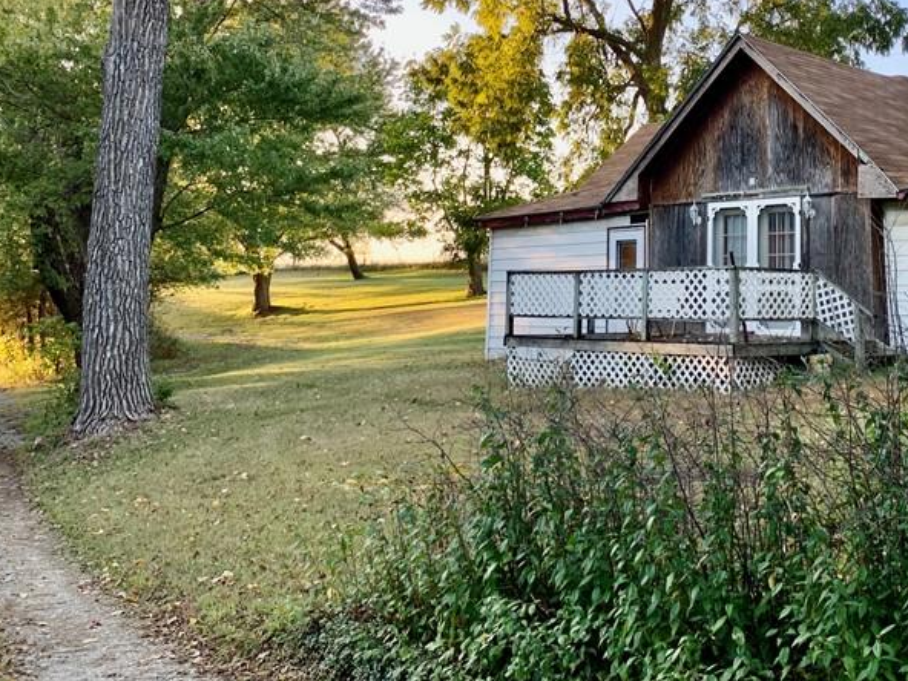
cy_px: 192
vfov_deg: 31.7
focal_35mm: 45
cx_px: 678
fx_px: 1180
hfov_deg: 40.9
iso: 25
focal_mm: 4.25
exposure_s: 1/122
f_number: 1.8
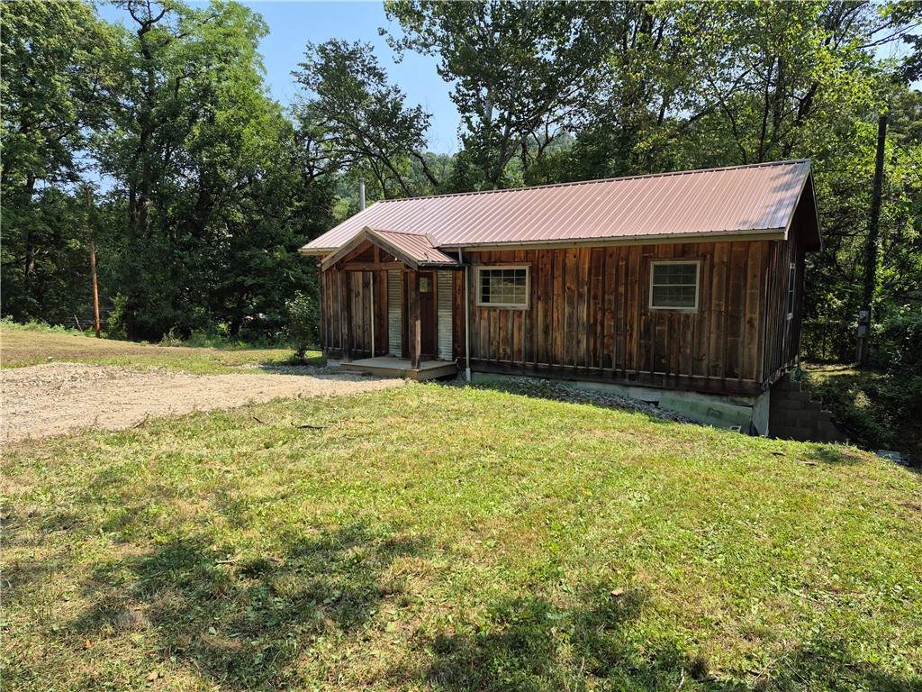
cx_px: 461
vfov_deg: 58.9
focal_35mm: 23
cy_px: 346
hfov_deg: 73.9
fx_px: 613
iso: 25
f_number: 1.8
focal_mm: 5.4
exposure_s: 1/956
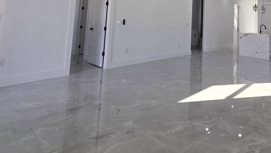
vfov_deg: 45.5
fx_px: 158
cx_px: 187
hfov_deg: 77.8
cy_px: 9
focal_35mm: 22
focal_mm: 2.2
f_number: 2.2
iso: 50
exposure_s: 1/215
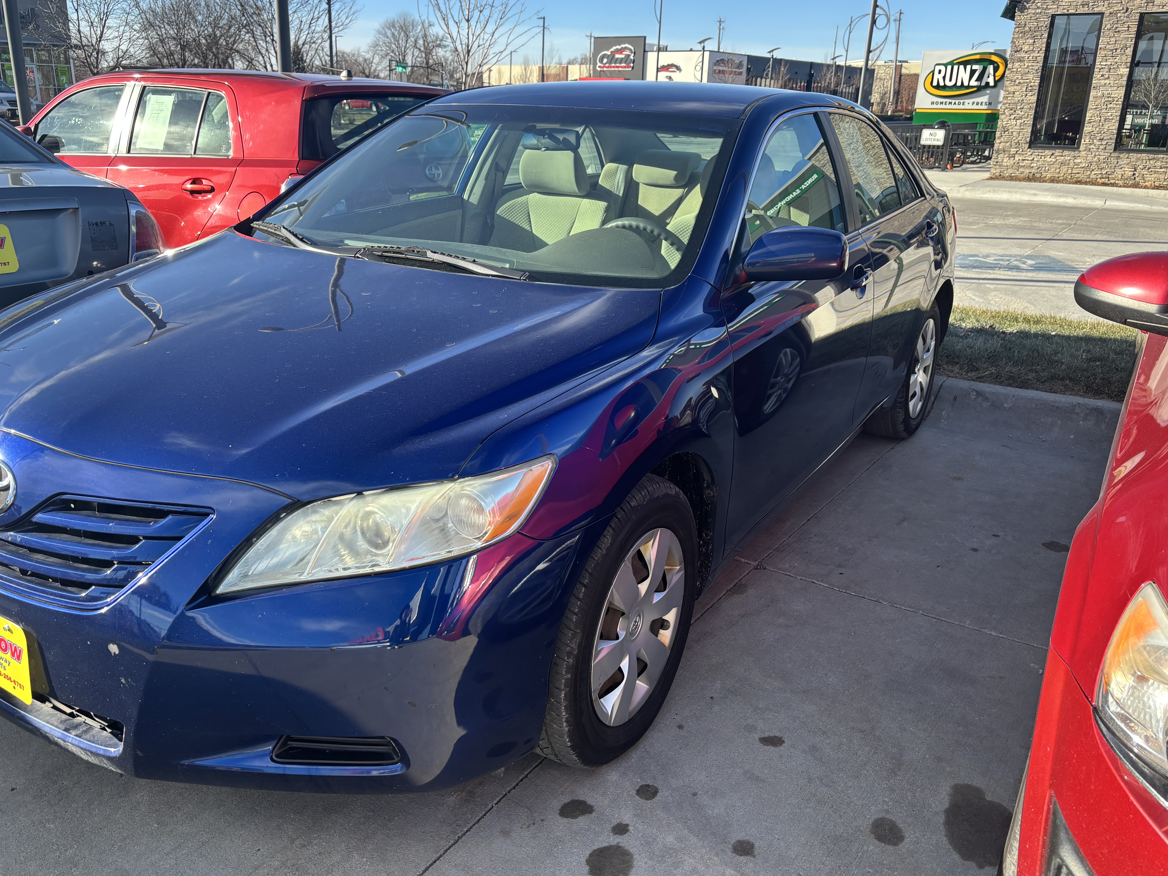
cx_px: 540
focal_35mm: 29
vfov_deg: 48.2
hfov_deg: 61.6
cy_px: 448
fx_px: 979
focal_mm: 5.96
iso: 50
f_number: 1.6
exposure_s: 1/688
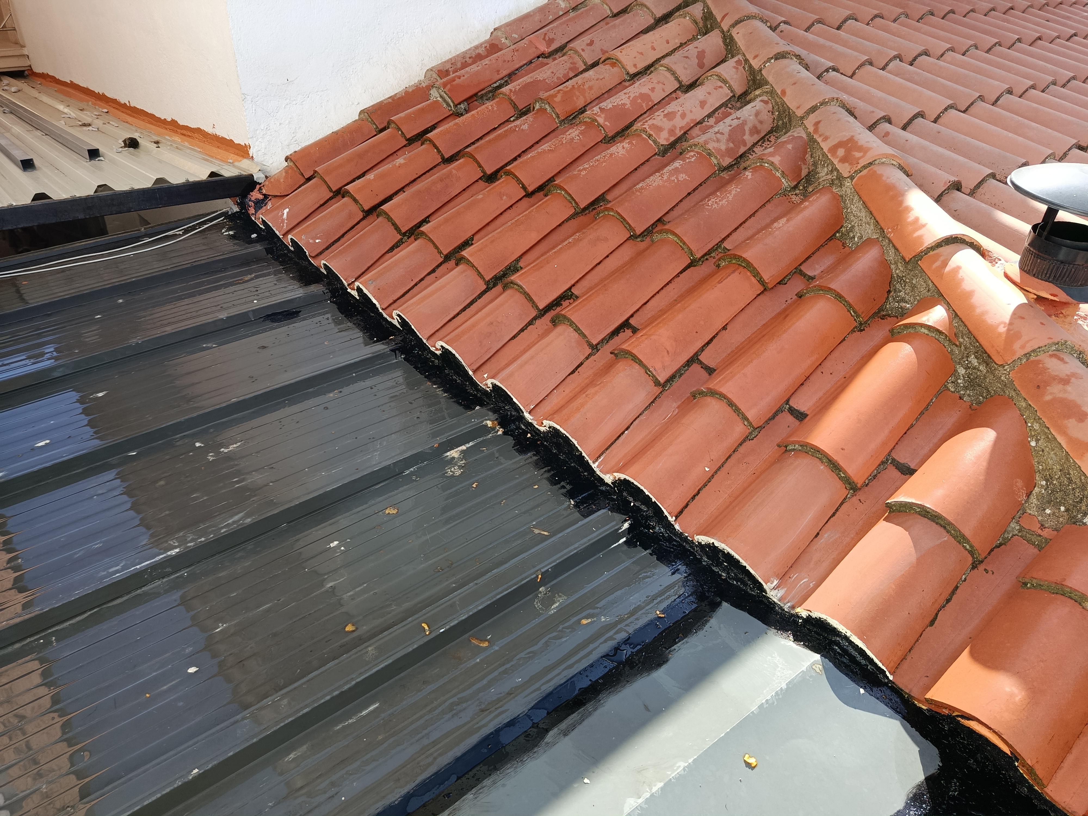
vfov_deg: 56.8
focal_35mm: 24
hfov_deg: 71.6
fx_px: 754
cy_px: 408
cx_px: 544
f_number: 1.7
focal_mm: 5.24
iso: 50
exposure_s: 1/157
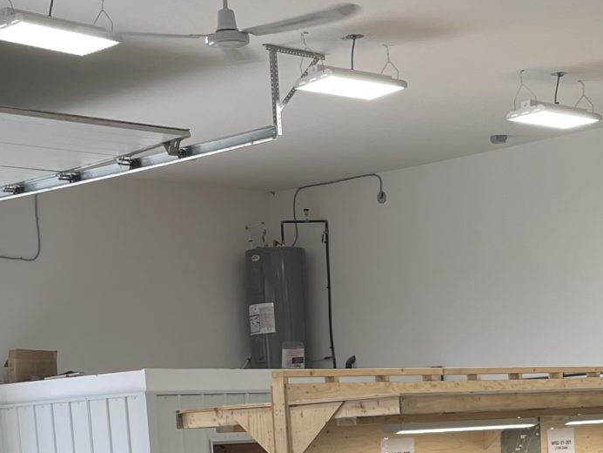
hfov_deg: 20.4
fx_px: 1673
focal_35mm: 96
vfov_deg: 14.4
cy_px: 667
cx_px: 349
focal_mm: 4.2
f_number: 1.6
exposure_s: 1/195
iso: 32
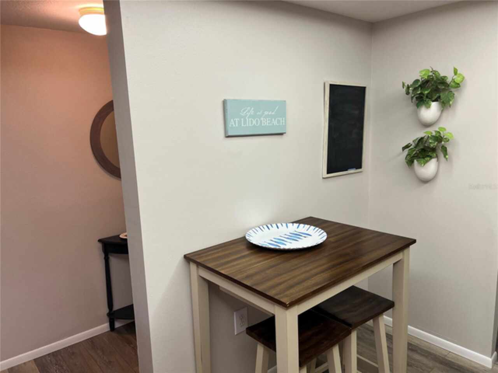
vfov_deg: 53.1
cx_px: 249
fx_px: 374
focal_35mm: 26
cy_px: 186
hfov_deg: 67.3
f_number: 1.5
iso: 64
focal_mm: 5.7
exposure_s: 1/60
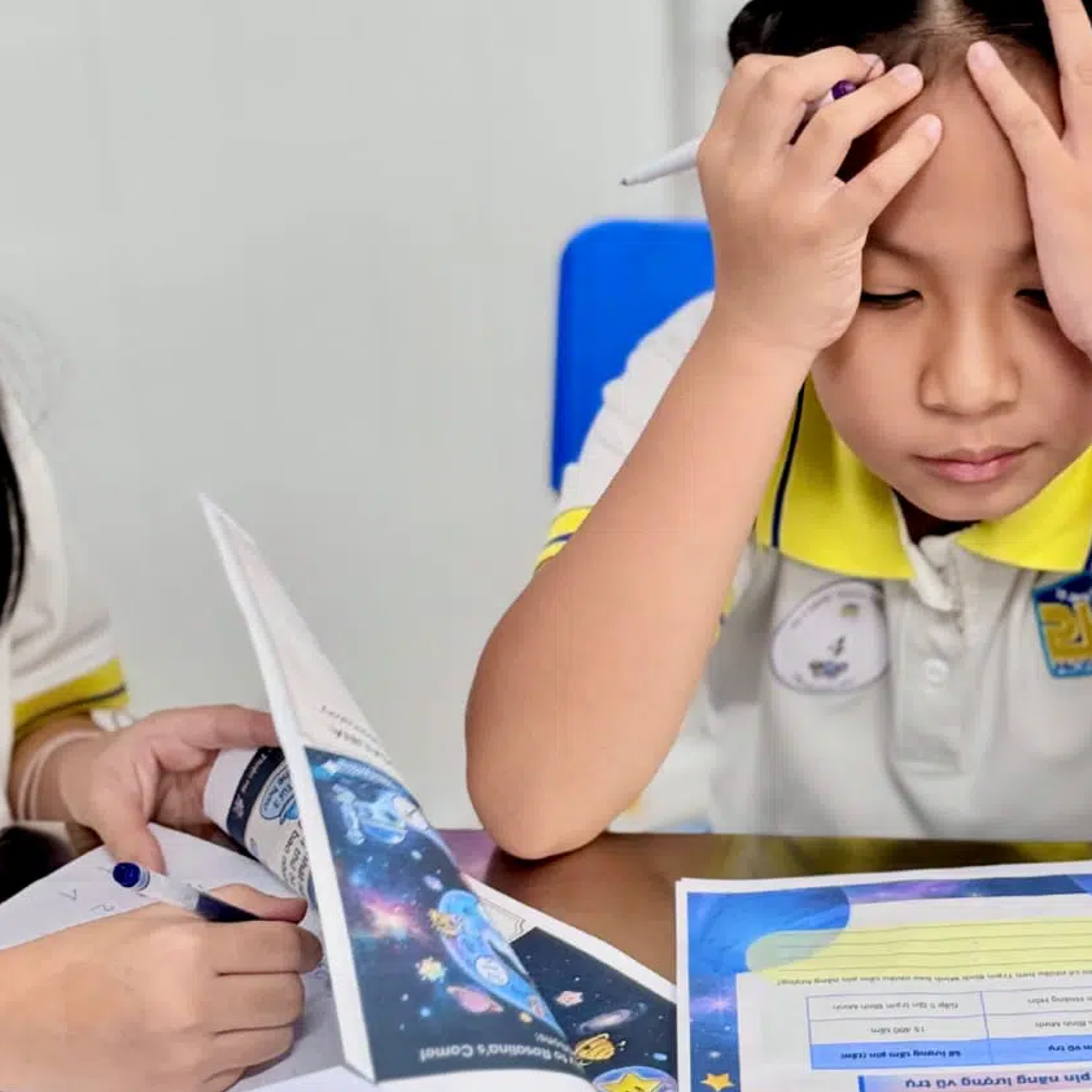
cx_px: 825
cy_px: 582
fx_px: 3069
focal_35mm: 86
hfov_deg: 20.0
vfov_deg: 20.2
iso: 64
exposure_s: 1/50
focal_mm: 6.76
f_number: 1.78
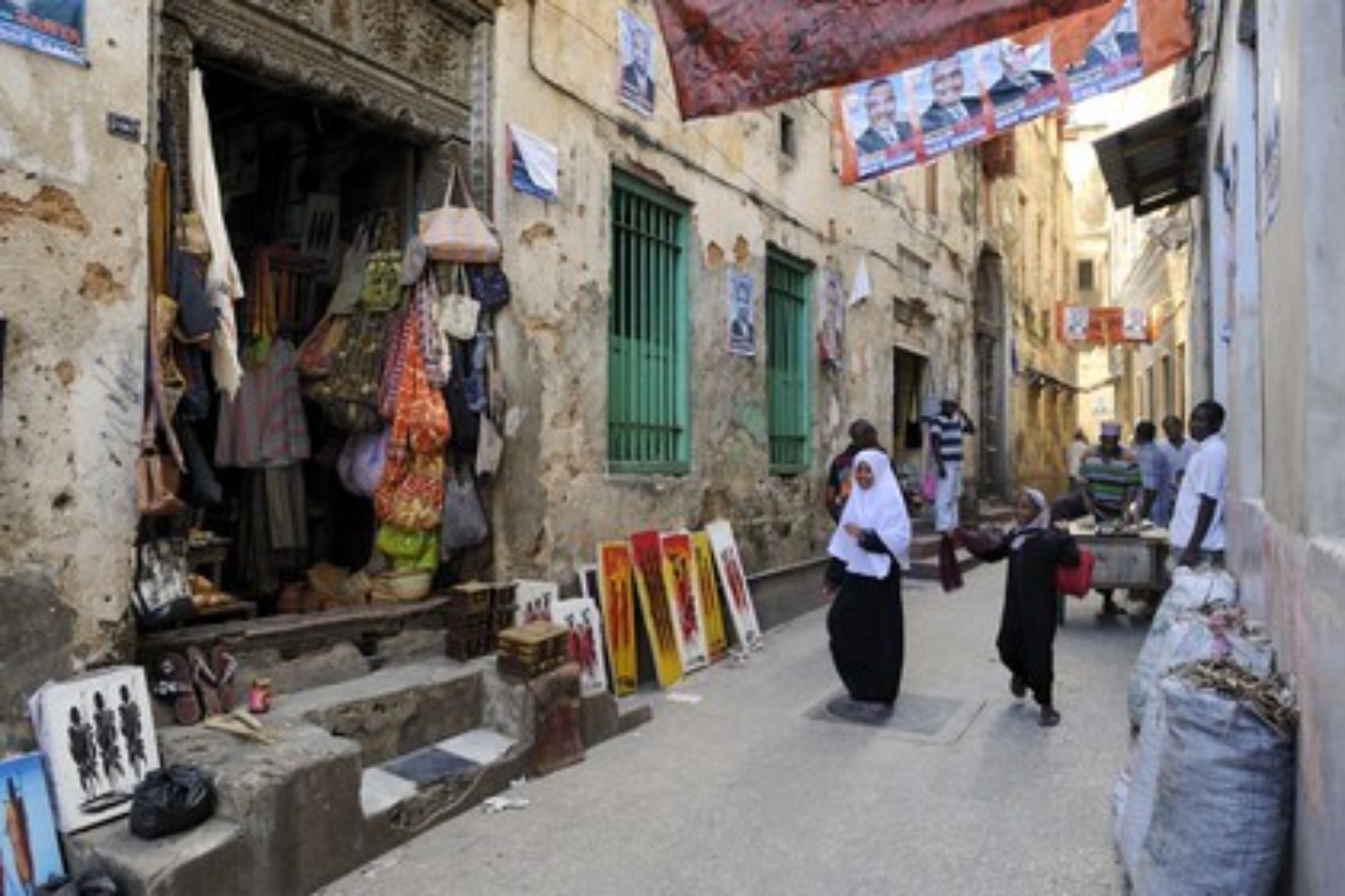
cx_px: 672
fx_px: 971
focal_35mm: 26
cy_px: 448
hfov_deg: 69.4
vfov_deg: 49.6
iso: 400
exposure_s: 1/80
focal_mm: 26
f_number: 5
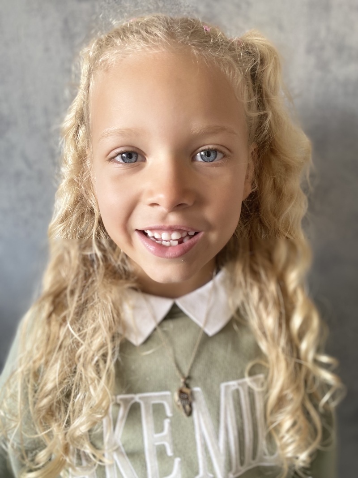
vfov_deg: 67.3
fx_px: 359
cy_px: 239
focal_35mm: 26
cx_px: 179
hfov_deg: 53.1
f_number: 1.8
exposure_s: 1/60
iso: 125
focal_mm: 4.25
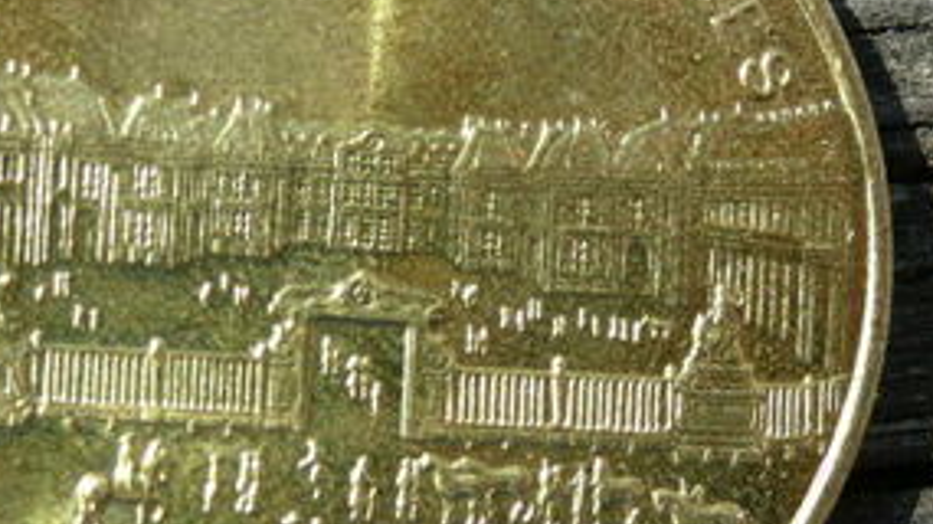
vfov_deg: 13.7
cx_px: 370
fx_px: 2176
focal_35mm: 88
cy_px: 249
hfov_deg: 24.2
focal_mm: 6.5
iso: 100
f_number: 3.9
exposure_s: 1/500
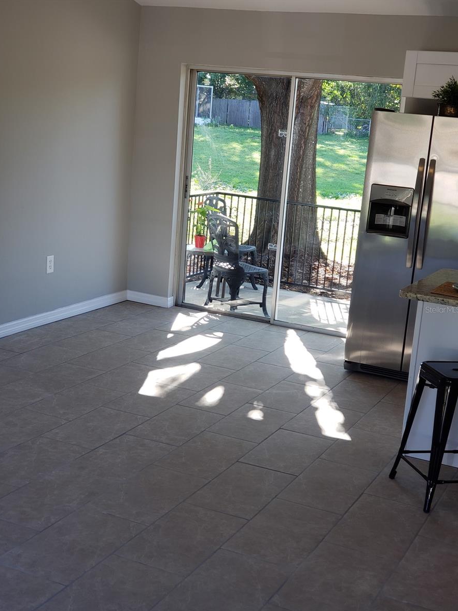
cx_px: 229
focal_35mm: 53
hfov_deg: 27.5
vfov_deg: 36.2
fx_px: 935
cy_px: 309
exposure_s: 1/60
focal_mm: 6
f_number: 2.4
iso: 40
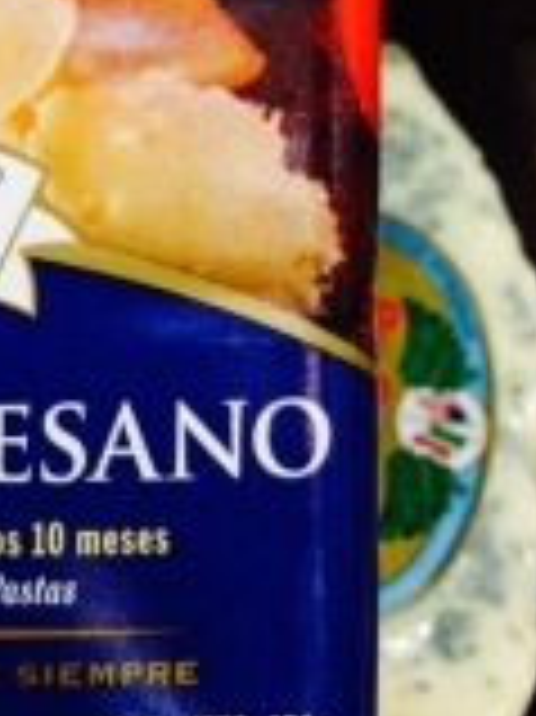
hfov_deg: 15.0
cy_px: 9
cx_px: -198
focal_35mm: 93
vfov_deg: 20.5
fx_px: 1923
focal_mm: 4.12
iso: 50
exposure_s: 1/60
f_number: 2.4
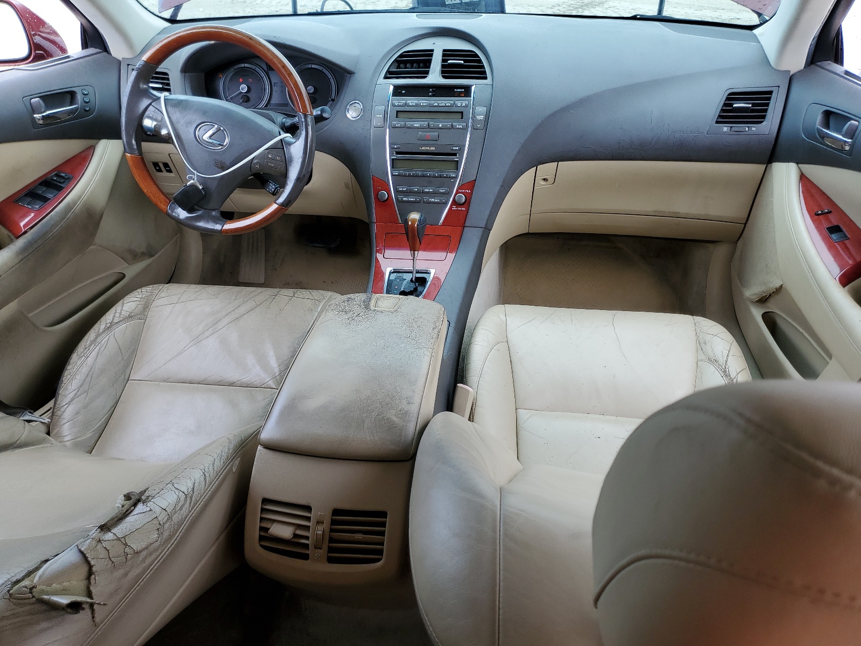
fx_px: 647
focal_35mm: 26
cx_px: 430
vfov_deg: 53.1
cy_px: 323
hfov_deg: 67.3
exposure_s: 1/156
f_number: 1.5
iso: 50
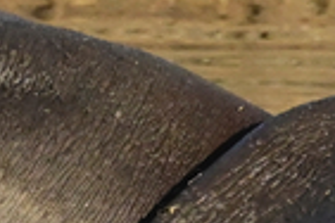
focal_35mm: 1700
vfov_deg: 0.8
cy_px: 45
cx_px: -349
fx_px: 15818
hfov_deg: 1.2
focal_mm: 400
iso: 2500
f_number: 5.6
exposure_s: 1/2000
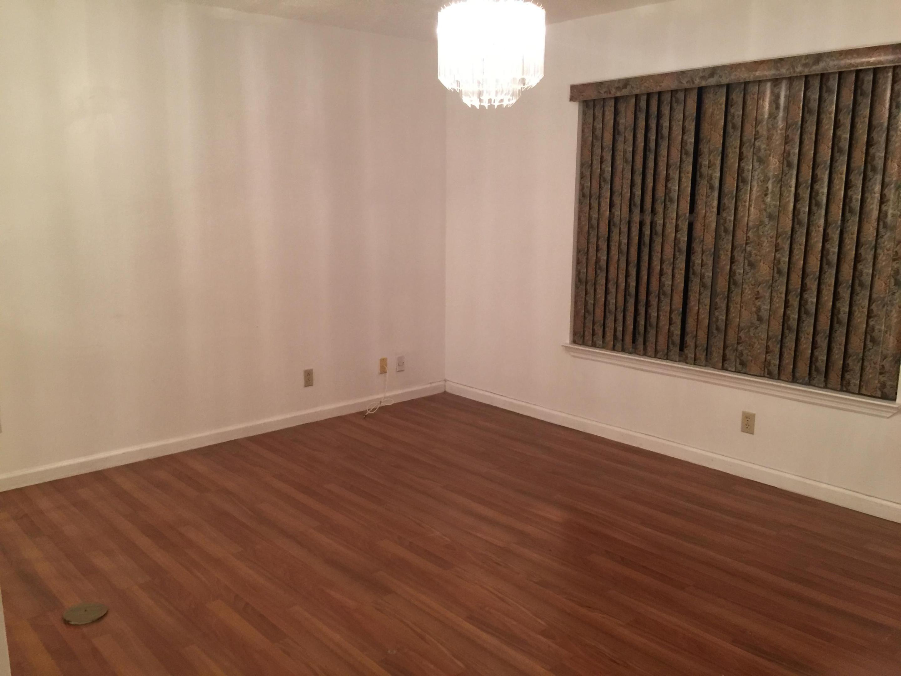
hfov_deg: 61.7
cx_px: 450
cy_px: 338
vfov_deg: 48.2
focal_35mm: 29
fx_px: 755
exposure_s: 1/15
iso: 100
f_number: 2.2
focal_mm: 4.15
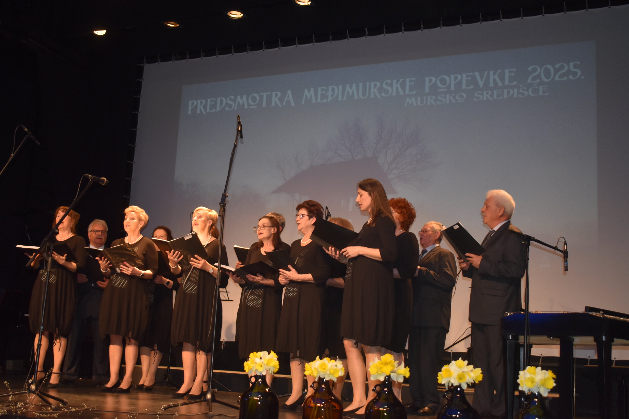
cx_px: 310
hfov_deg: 44.0
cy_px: 211
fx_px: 778
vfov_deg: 30.2
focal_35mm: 45
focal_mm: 29
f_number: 4.2
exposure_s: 1/125
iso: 1100
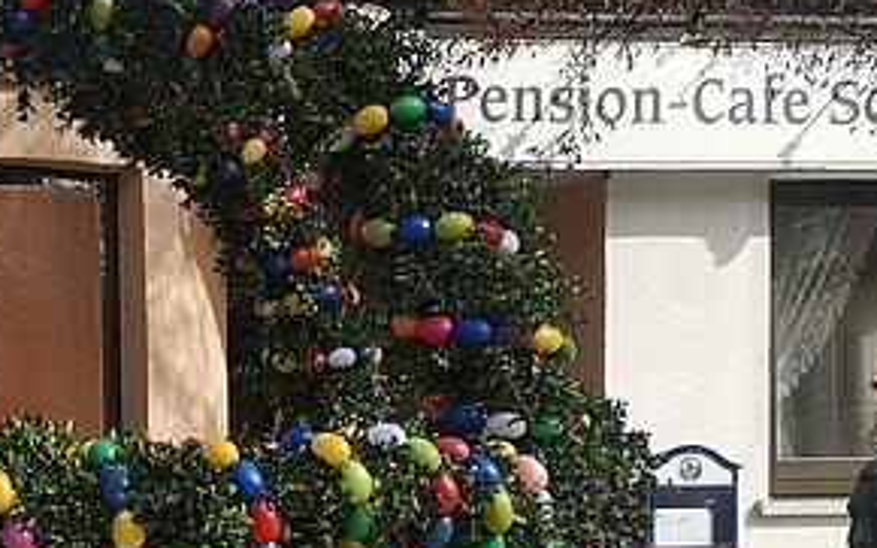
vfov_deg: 16.0
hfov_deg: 24.7
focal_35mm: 79
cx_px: -45
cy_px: 627
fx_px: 1887
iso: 50
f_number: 1.8
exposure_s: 1/1062
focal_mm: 5.58
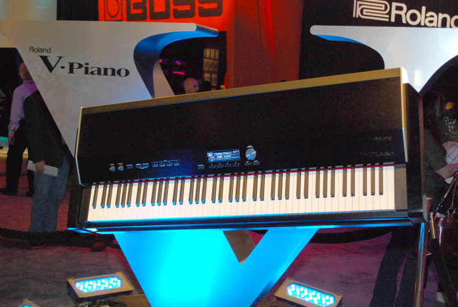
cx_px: 229
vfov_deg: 28.1
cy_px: 154
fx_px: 611
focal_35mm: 48
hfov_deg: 41.1
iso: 1000
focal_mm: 32
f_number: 5
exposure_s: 1/60
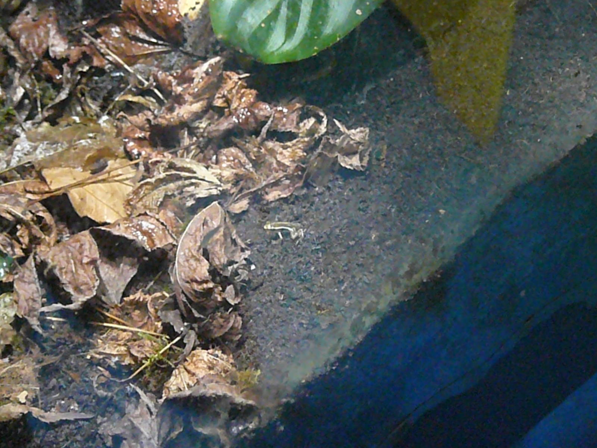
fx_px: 2535
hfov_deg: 13.4
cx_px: 298
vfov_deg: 10.1
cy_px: 224
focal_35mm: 147
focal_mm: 24.6
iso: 3200
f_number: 3.6
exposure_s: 1/100
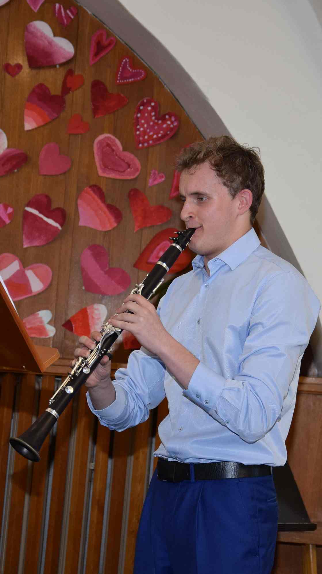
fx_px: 1792
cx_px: 228
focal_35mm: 118
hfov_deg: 10.3
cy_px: 287
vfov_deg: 18.2
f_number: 5
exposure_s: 1/100
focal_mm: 50
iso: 400
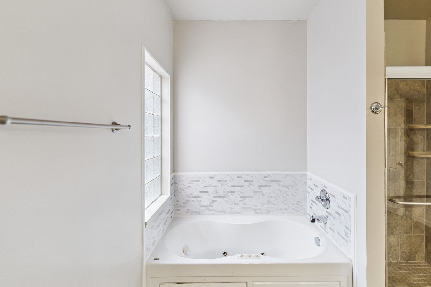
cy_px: 142
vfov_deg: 73.8
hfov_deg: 96.6
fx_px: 192
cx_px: 228
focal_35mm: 16
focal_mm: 14
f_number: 2.8
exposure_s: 1/125
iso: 400
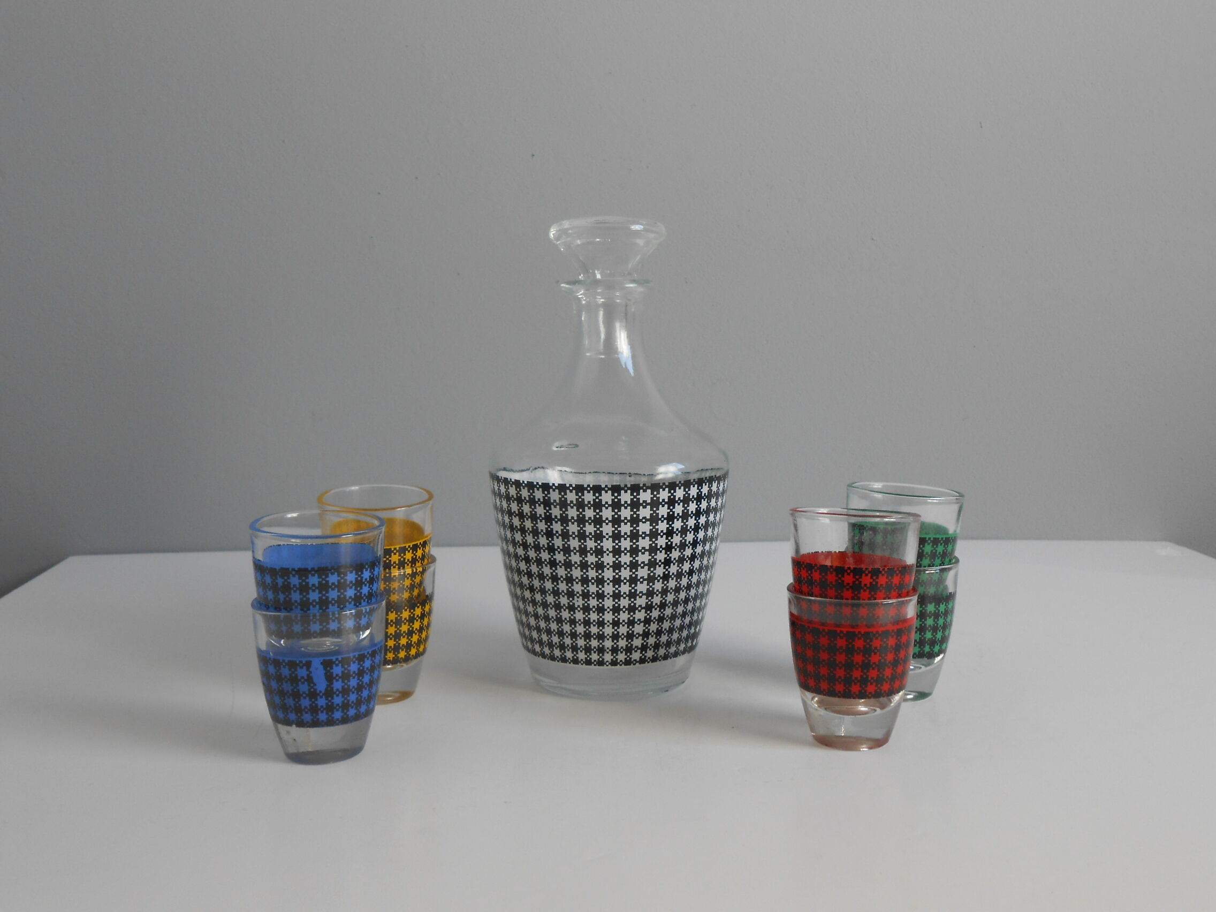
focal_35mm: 34
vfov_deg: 41.8
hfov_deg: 54.0
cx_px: 608
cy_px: 456
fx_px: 1194
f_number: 3.9
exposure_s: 1/30
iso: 125
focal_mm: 6
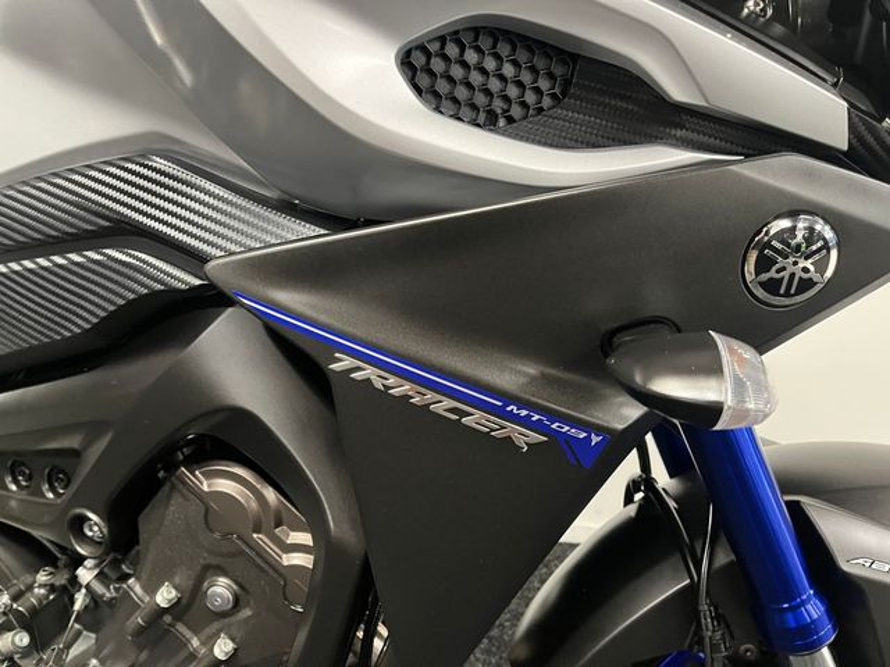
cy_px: 334
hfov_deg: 67.3
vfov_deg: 53.1
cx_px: 445
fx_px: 668
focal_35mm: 26
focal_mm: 5.1
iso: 500
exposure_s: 1/33
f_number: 1.6
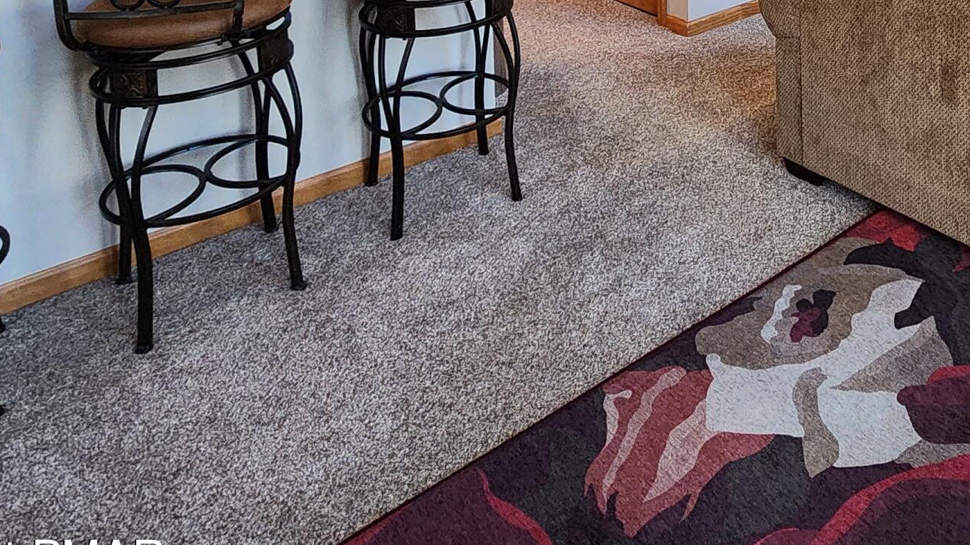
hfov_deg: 55.0
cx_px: 786
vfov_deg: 27.7
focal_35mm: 33
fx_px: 849
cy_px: -212
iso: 320
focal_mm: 2.2
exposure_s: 1/60
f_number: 2.2
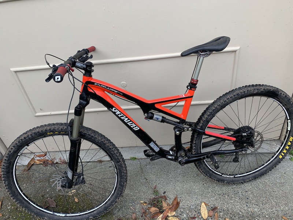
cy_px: 110
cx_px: 146
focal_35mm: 26
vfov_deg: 53.1
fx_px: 220
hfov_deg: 67.3
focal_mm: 4.25
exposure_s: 1/122
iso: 25
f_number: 1.8
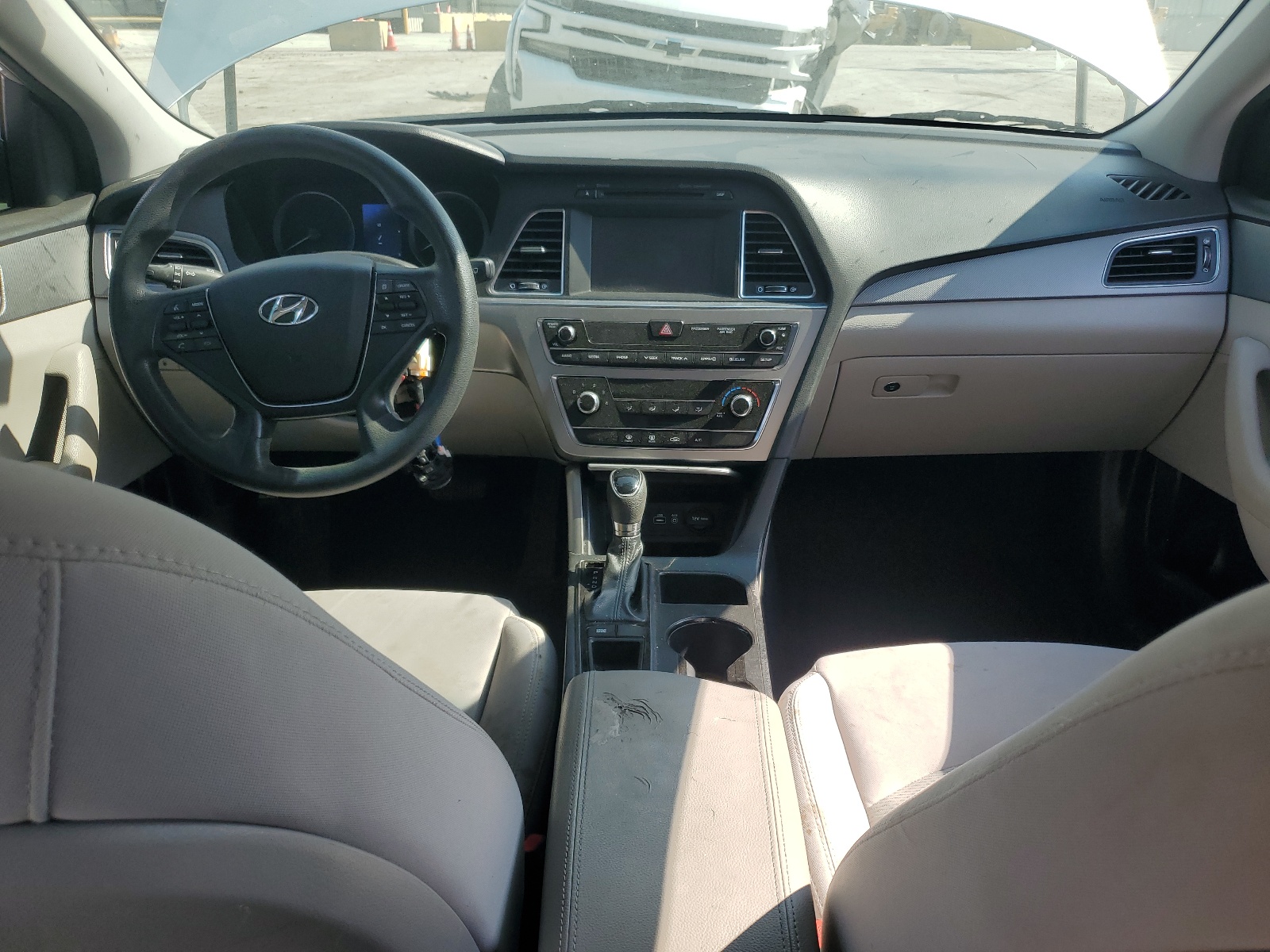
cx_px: 635
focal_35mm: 26
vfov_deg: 53.1
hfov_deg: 67.3
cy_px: 476
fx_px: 954
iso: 50
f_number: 1.5
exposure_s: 1/909
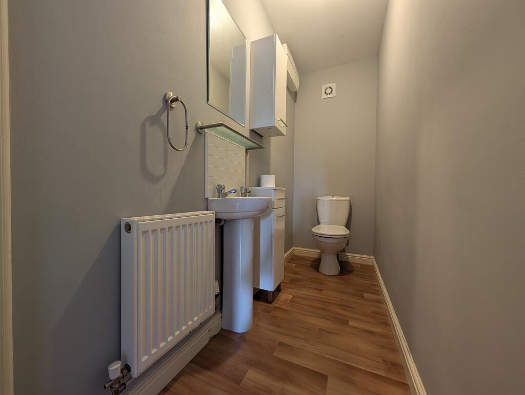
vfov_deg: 94.6
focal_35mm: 12
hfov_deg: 110.5
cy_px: 198
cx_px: 262
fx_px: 182
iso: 64
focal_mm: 2.02
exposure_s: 1/23.8
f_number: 1.7
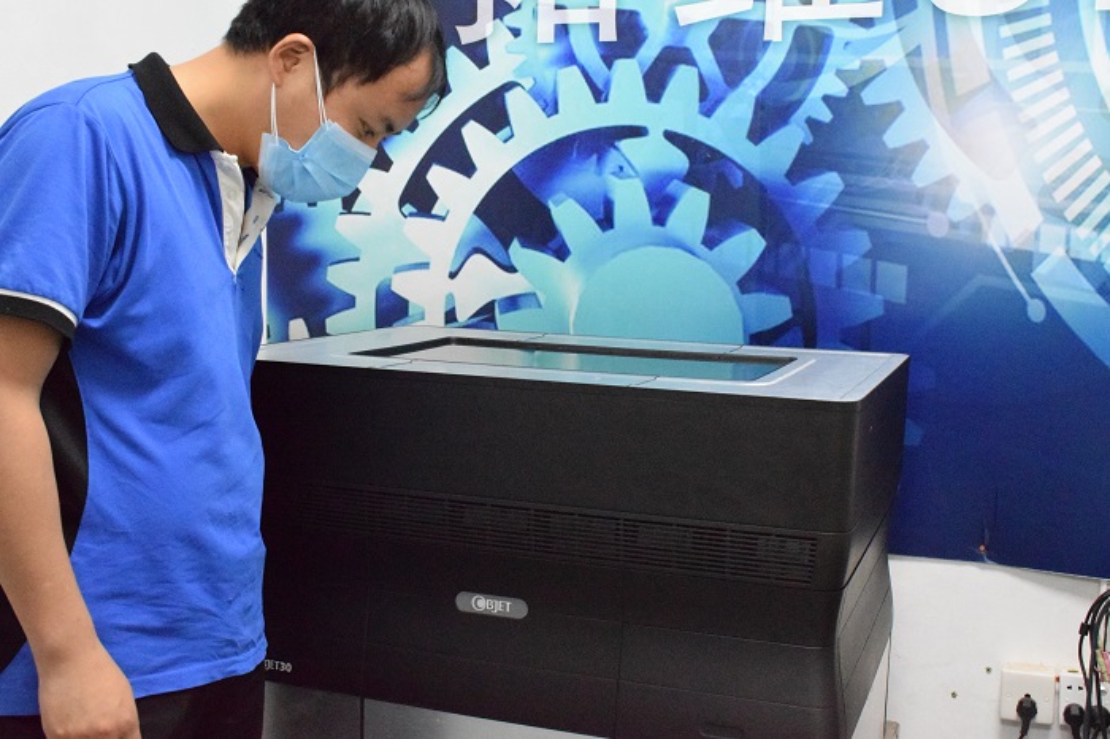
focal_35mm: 42
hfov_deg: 46.4
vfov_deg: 31.9
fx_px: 1294
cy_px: 370
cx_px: 555
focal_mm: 28
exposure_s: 1/50
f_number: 10
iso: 12800
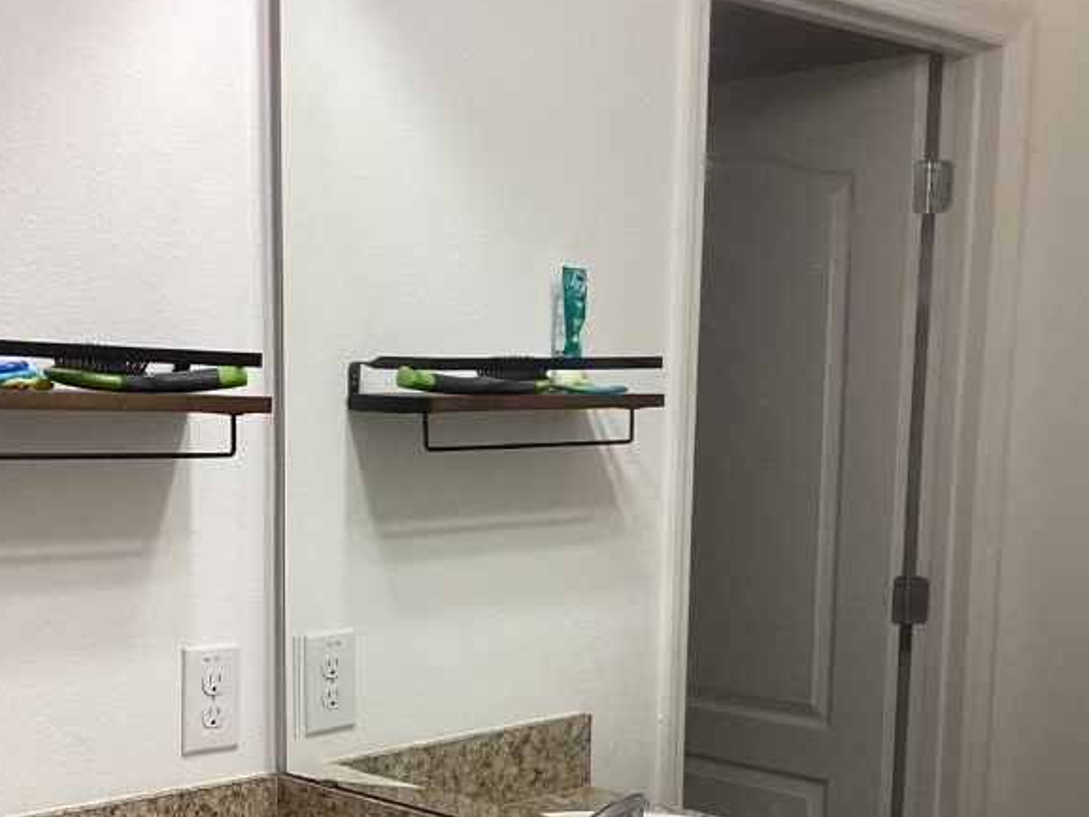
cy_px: 666
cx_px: 444
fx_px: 1731
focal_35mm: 55
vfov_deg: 26.0
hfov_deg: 34.8
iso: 125
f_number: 2.4
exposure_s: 1/60
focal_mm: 3.3
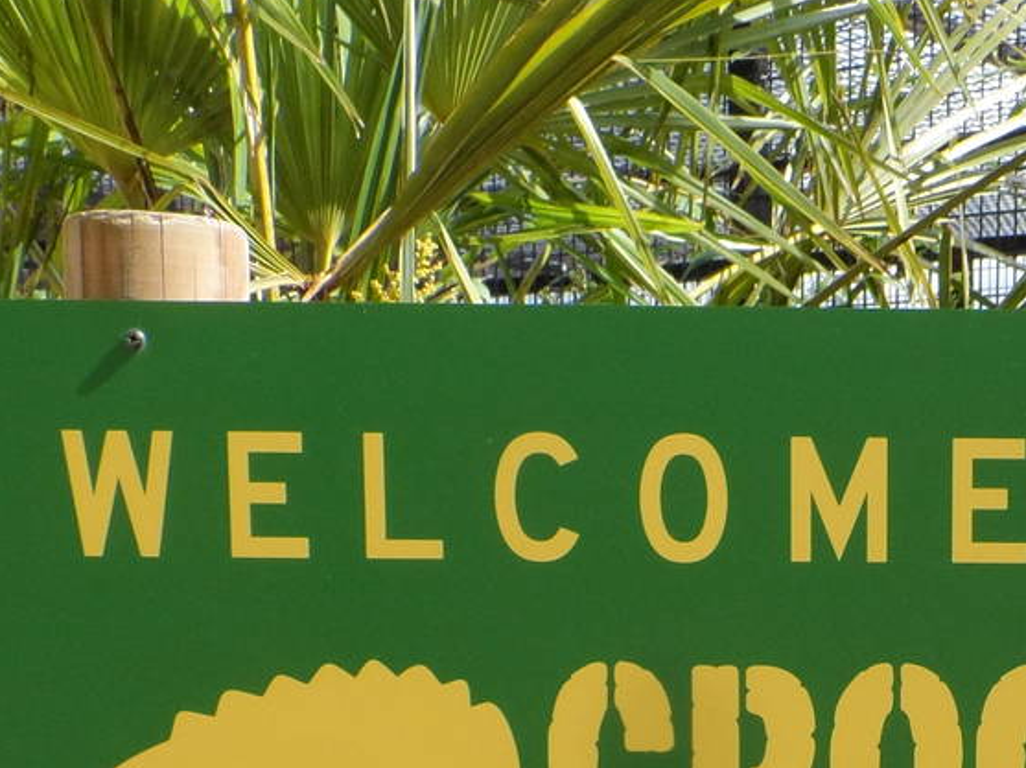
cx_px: 939
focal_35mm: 69
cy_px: 902
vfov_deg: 20.1
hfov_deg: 27.1
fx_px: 2044
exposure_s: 1/350
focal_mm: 4
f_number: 4.5
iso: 80
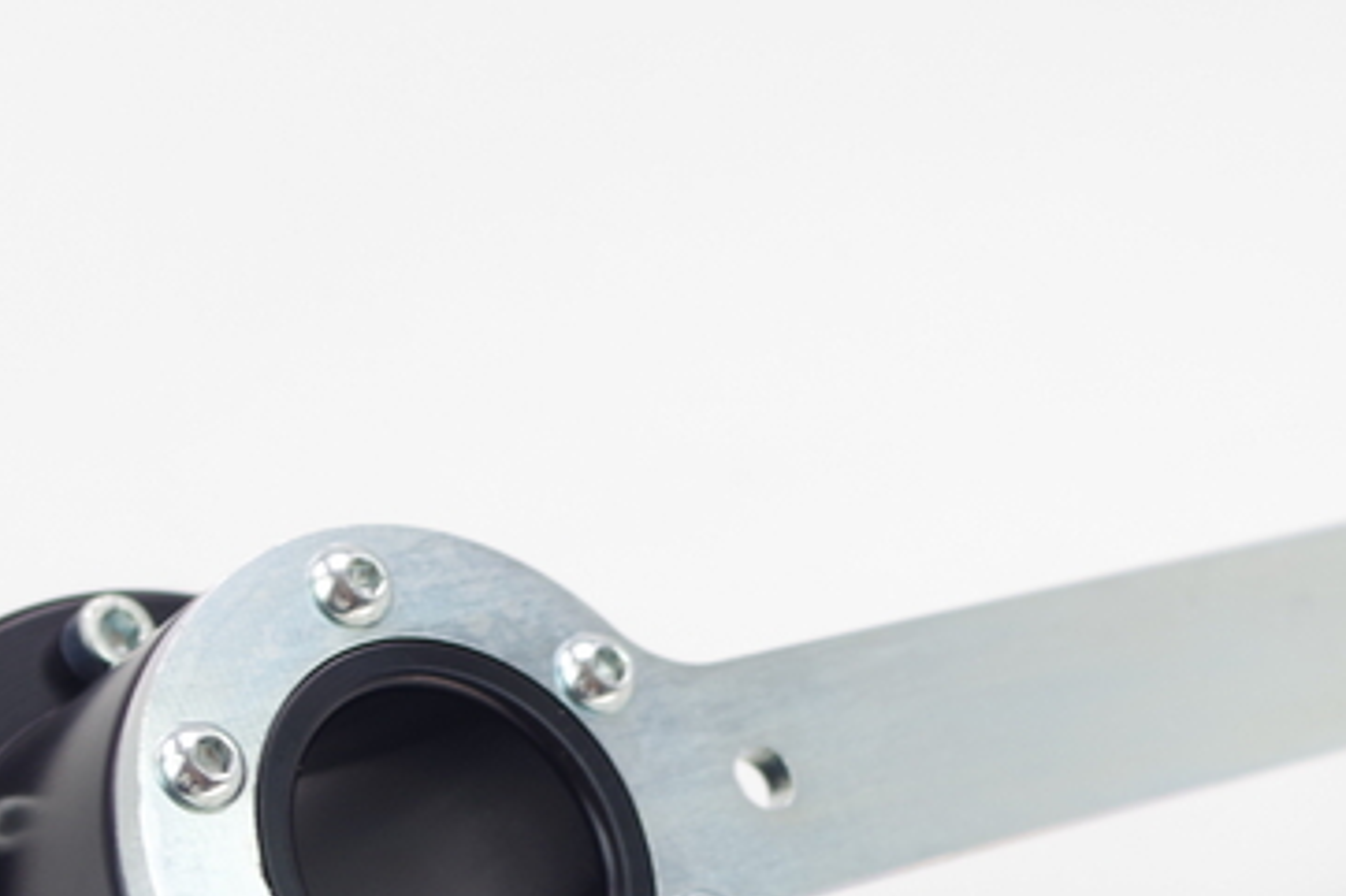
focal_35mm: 122
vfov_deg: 11.2
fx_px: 4559
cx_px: 1052
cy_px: 773
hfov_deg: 16.7
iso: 100
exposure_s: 1/60
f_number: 4
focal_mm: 30.63
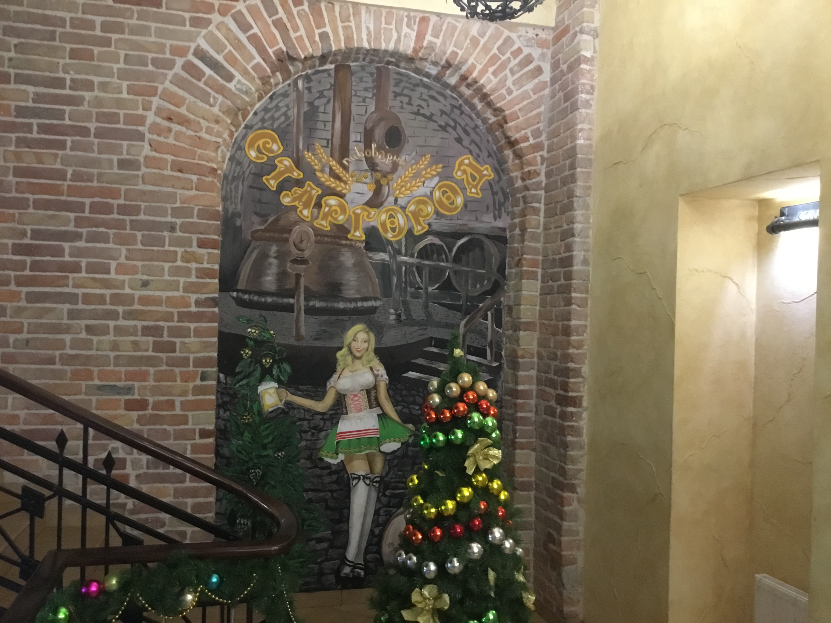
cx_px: 416
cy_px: 312
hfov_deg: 58.4
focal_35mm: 31
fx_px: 744
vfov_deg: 45.4
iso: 400
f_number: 2.4
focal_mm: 3.3
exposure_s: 1/17
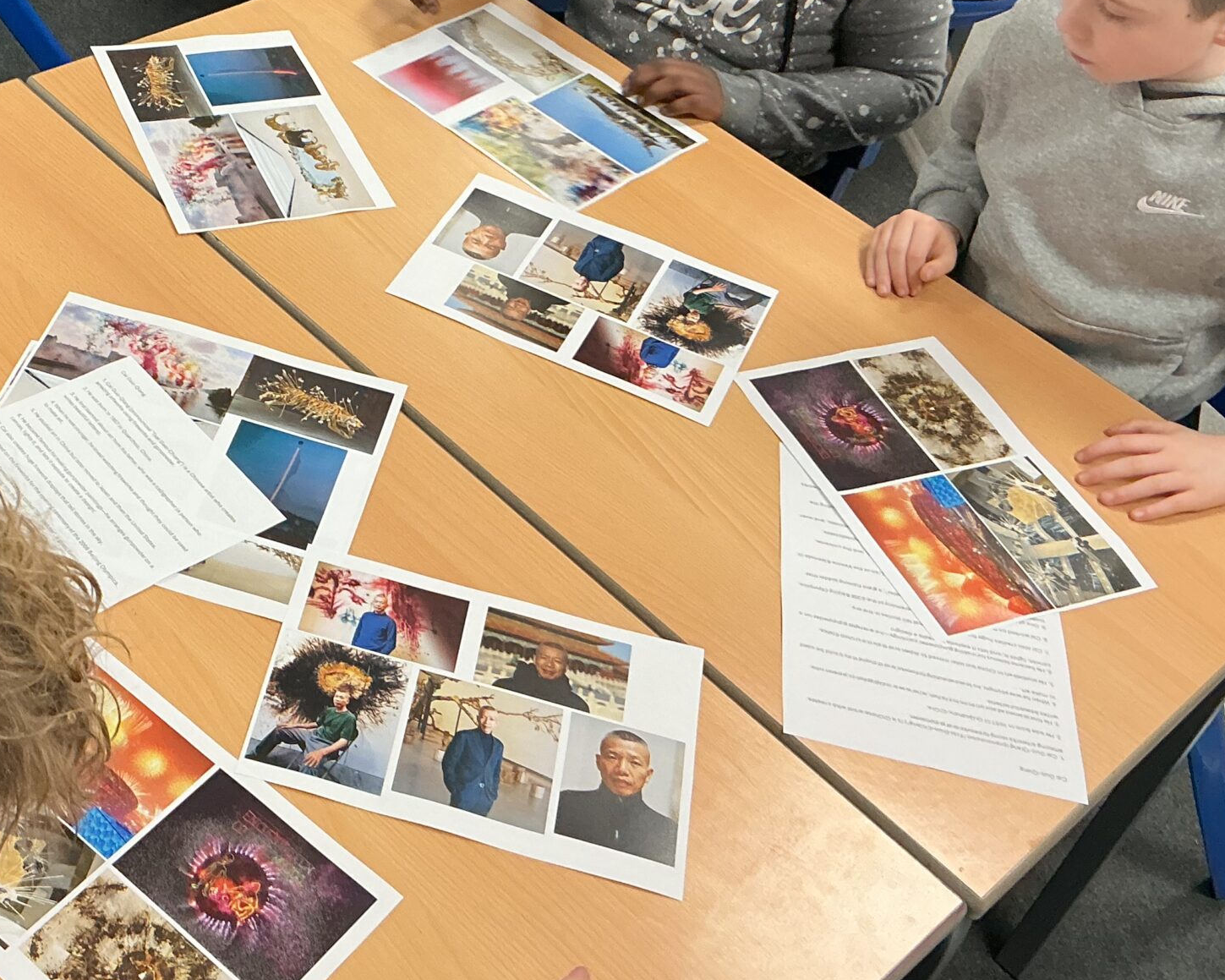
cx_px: 299
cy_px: 373
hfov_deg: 36.4
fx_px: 1813
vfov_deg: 30.1
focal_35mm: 50
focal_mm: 3
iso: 100
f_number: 1.8
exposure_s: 1/60
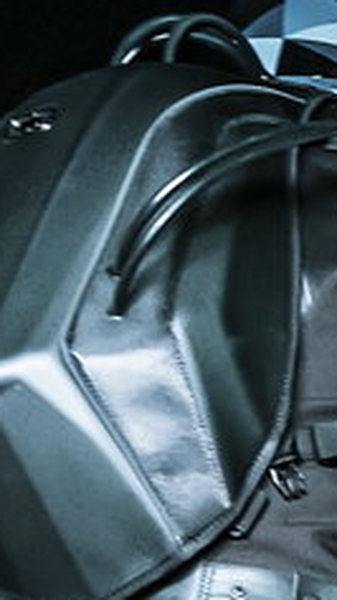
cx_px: 839
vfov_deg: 12.3
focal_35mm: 170
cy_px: 771
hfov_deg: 6.7
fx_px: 2705
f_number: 2.8
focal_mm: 16
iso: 2000
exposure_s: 1/60
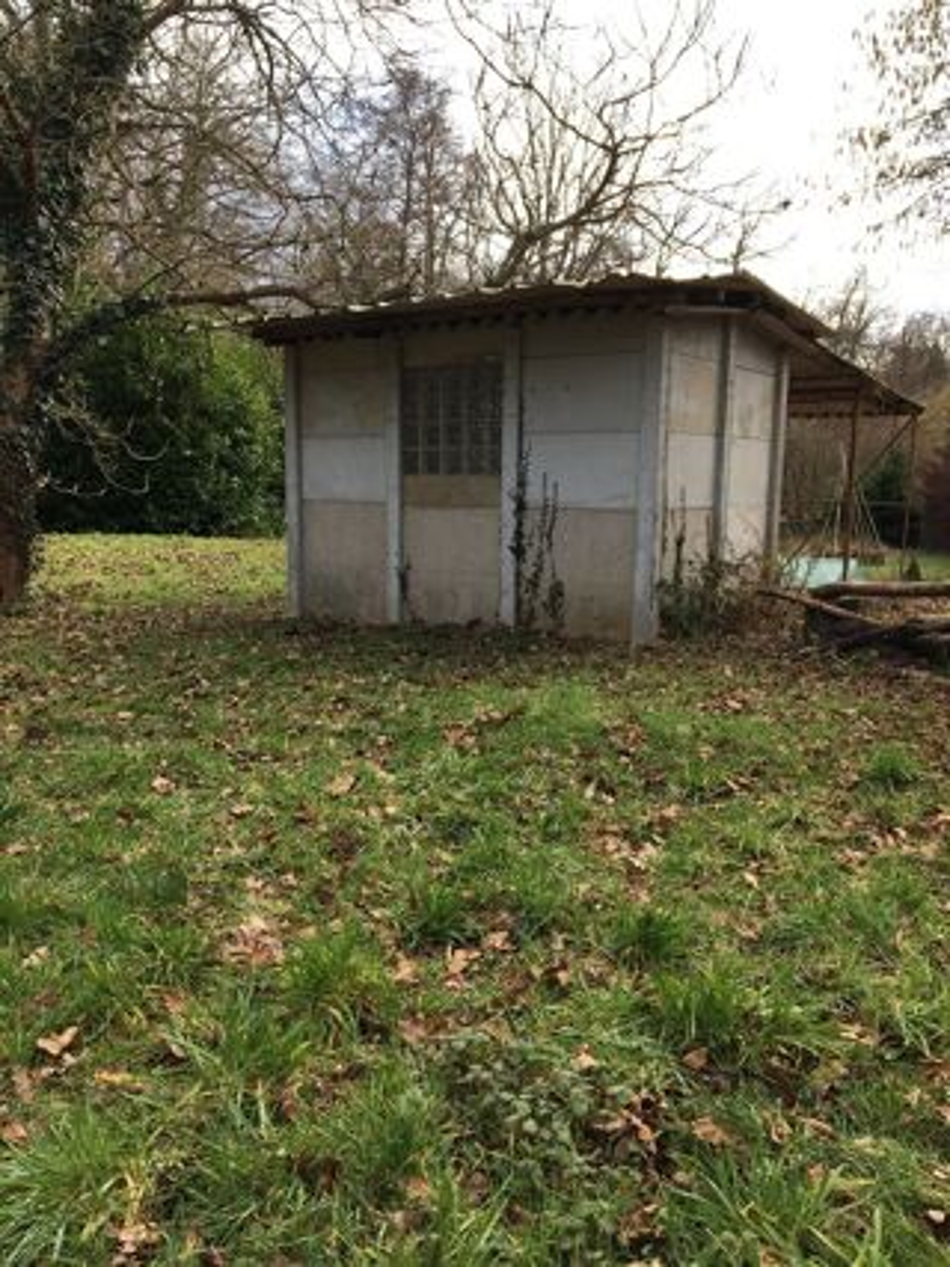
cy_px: 634
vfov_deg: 61.7
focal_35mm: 29
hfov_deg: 48.2
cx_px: 475
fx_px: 1062
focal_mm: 4.15
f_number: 2.2
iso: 25
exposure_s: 1/100
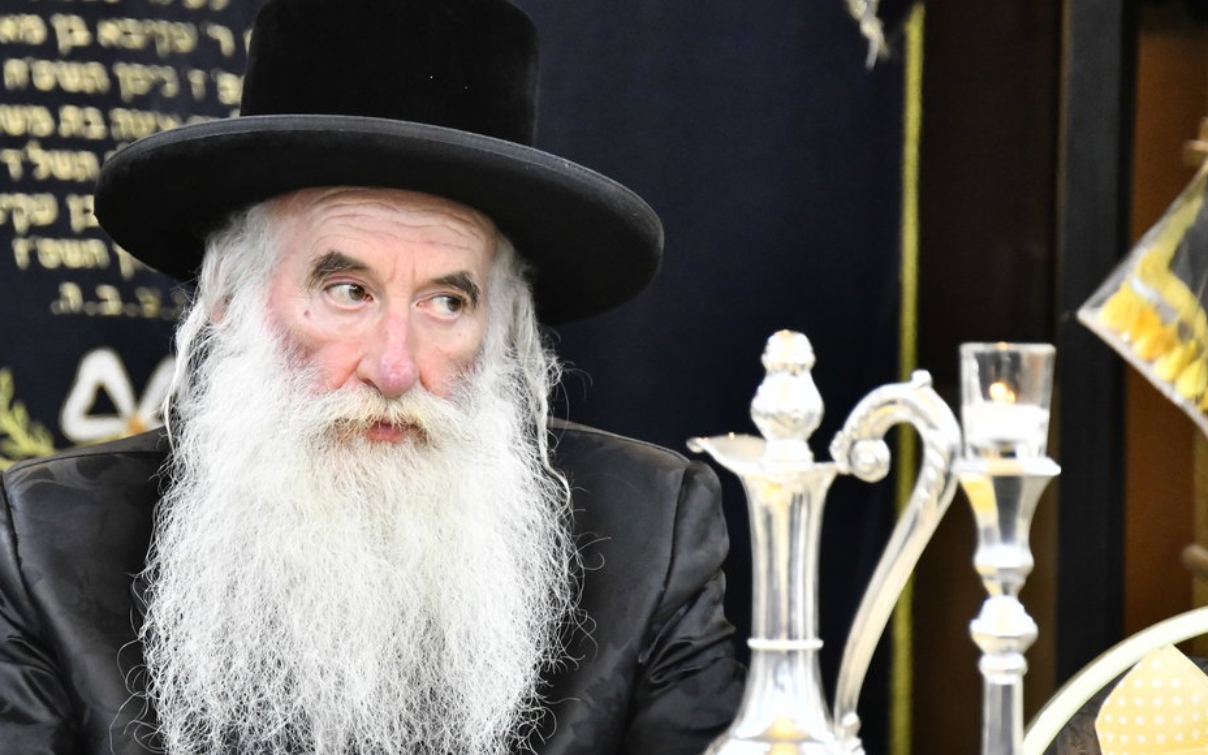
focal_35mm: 323
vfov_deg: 4.1
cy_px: 422
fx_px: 10634
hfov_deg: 6.5
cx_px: 351
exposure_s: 1/160
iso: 4000
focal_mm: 210
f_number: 5.6
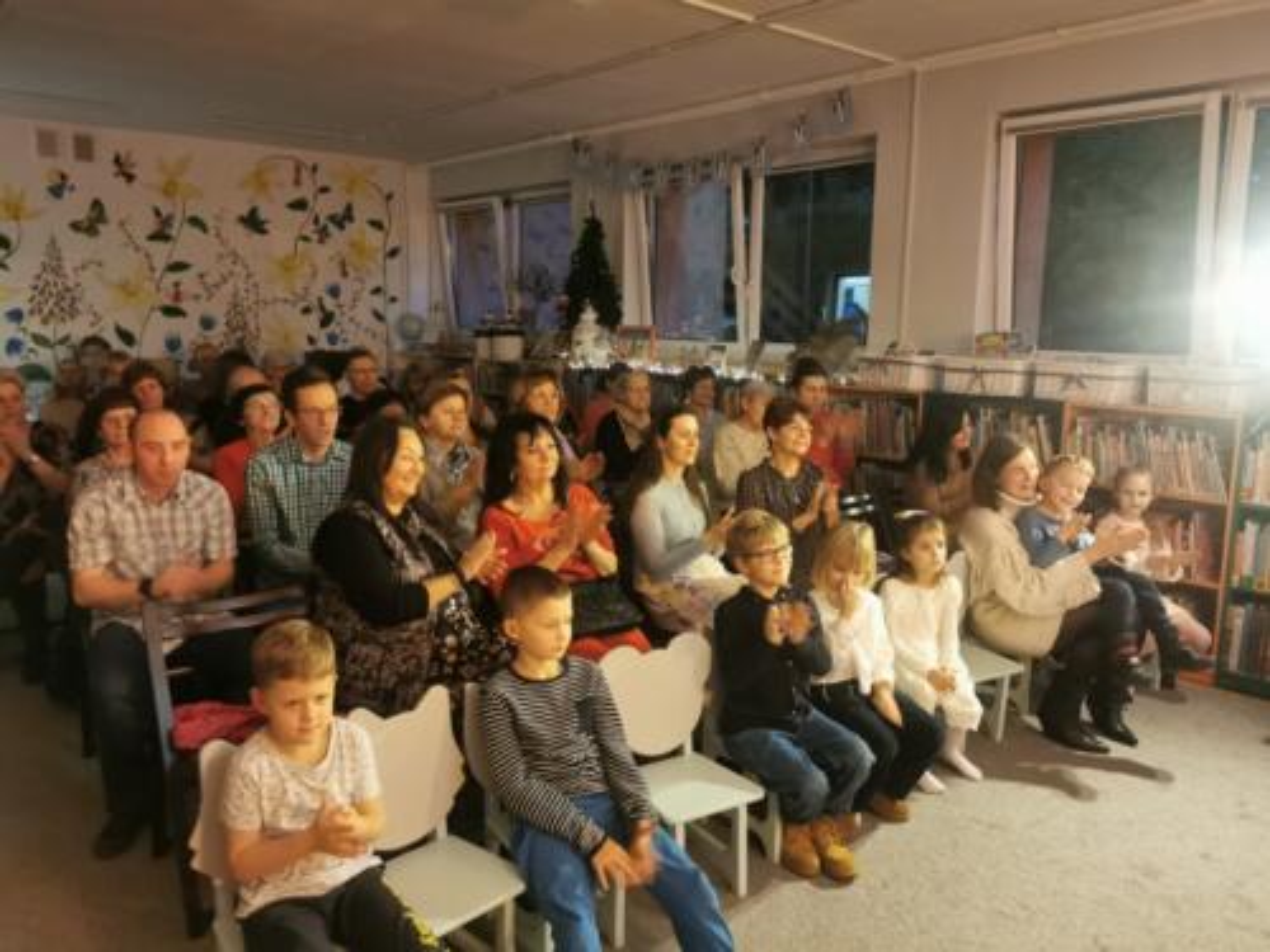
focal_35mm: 27
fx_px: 991
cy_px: 476
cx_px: 635
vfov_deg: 51.4
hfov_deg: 65.3
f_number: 1.6
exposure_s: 1/25
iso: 640
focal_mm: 5.56
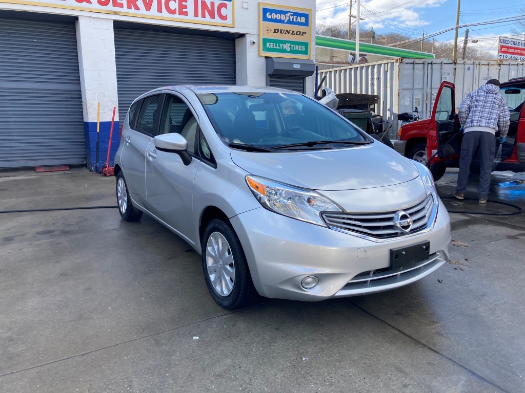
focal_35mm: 28
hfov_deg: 63.4
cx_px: 262
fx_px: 425
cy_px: 196
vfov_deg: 49.7
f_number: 1.8
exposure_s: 1/607
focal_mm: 3.99
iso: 20
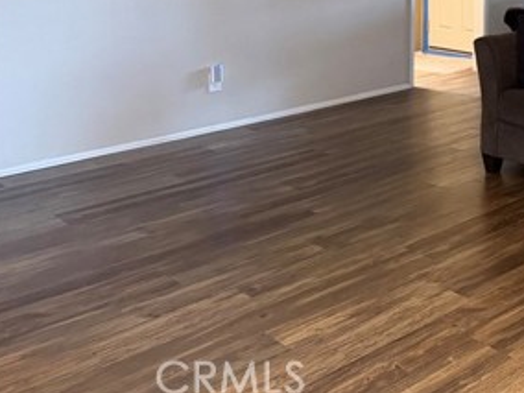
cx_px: 579
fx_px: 817
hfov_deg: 31.5
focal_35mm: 54
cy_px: -39
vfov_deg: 25.1
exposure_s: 1/40
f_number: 1.78
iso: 640
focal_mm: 6.76
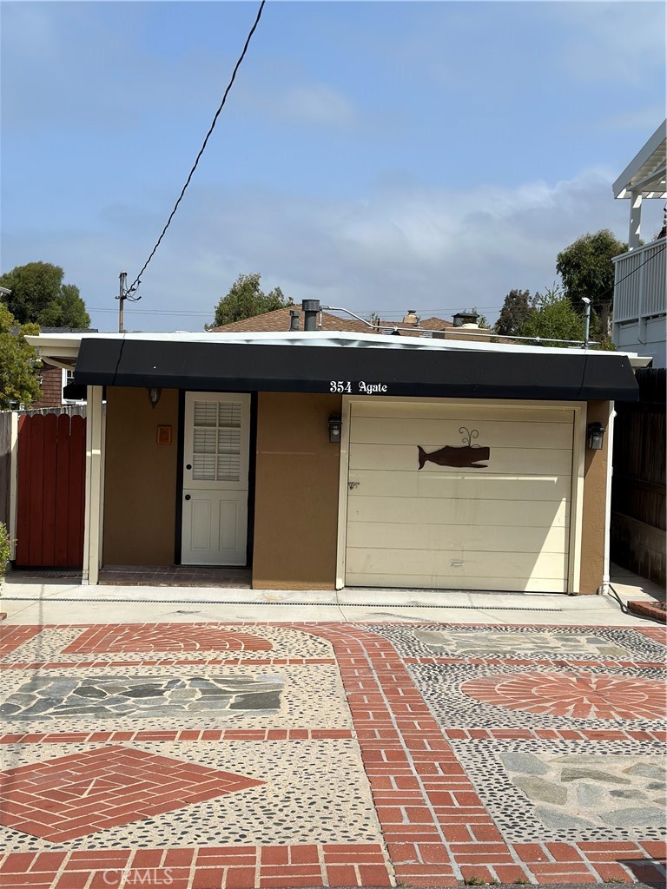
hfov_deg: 30.3
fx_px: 1233
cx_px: 334
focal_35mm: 48
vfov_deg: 39.7
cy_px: 444
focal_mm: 6.86
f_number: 1.78
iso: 100
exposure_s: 1/9804
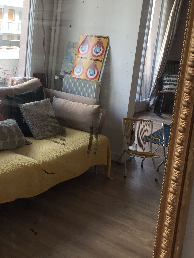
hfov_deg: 27.6
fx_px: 381
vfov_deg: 37.4
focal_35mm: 51
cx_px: 24
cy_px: 111
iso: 50
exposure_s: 1/100
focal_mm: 4.15
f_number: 2.2
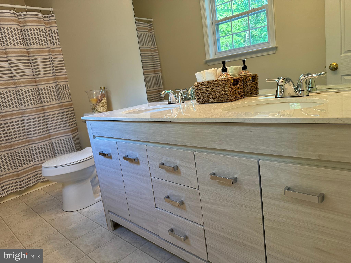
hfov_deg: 71.6
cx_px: 176
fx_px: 243
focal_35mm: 24
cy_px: 132
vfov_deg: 56.8
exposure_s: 1/60
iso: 200
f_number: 1.78
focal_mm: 6.76
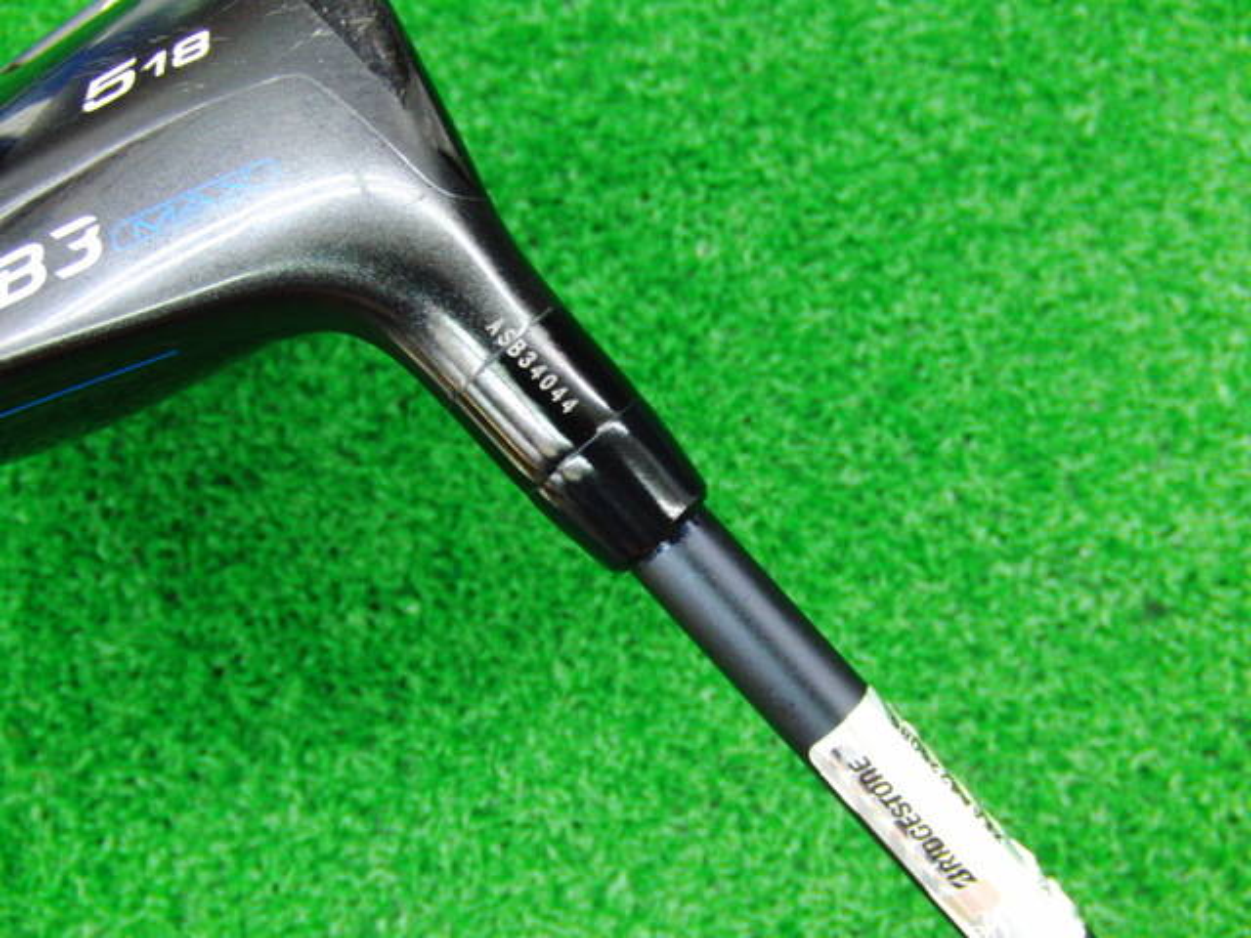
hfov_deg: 50.1
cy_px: 469
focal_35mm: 37
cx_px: 626
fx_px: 1337
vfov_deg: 38.7
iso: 400
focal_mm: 6.42
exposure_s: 1/15
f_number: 3.6
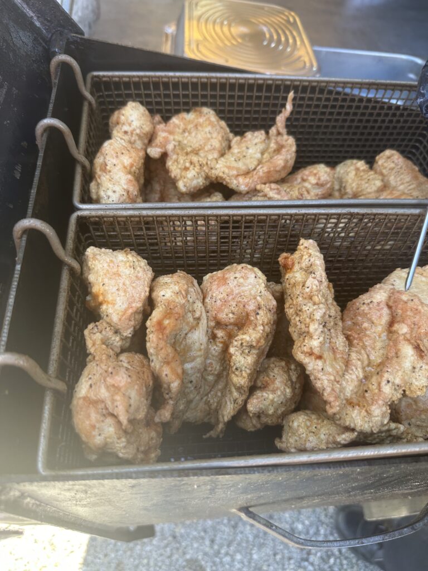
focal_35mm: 24
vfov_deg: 71.6
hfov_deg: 56.8
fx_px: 396
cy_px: 286
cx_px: 214
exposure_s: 1/141
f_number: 1.78
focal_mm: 6.86
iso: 64
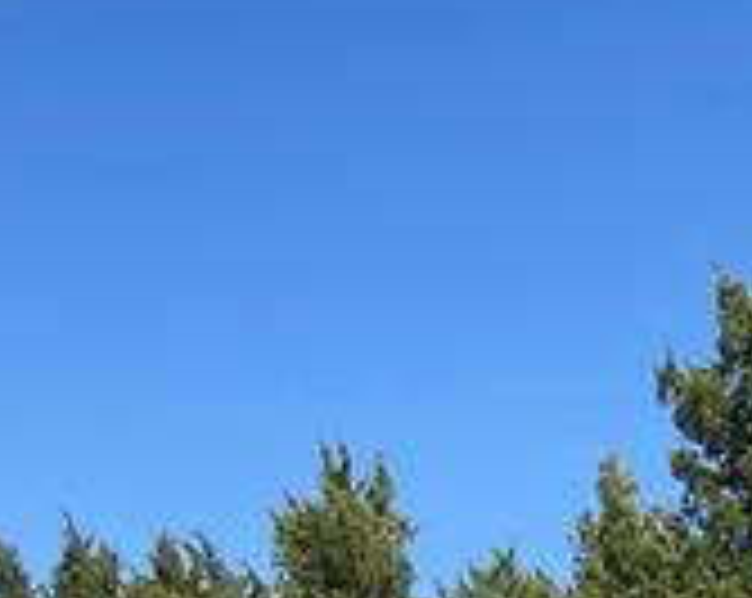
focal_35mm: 126
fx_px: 2799
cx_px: 311
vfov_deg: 11.3
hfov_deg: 15.3
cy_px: 1088
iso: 20
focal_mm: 3.99
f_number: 1.8
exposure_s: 1/2558
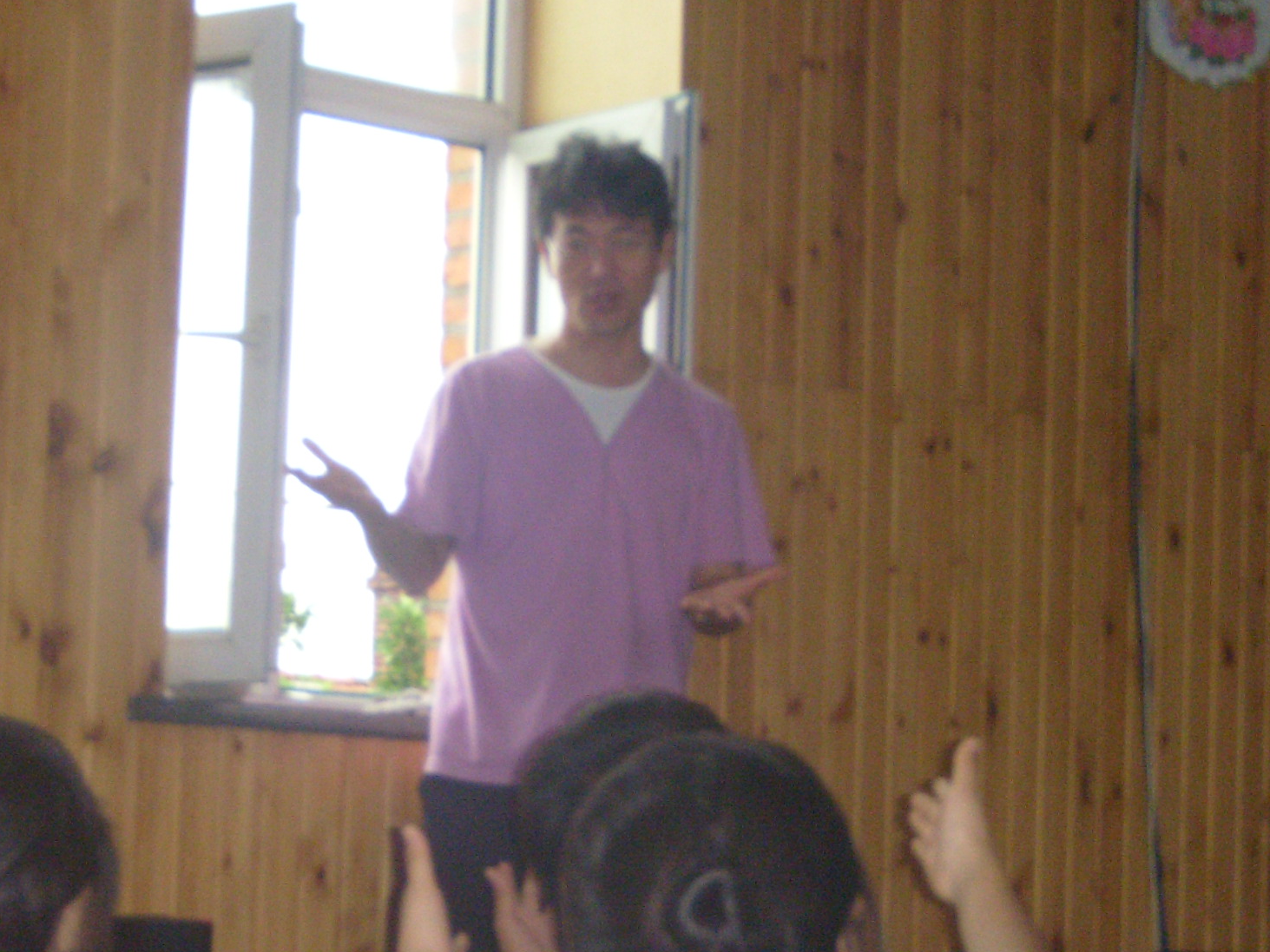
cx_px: 416
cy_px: 625
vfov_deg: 14.6
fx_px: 3705
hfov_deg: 19.4
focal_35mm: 101
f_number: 4
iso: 100
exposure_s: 1/60
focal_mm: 9.5
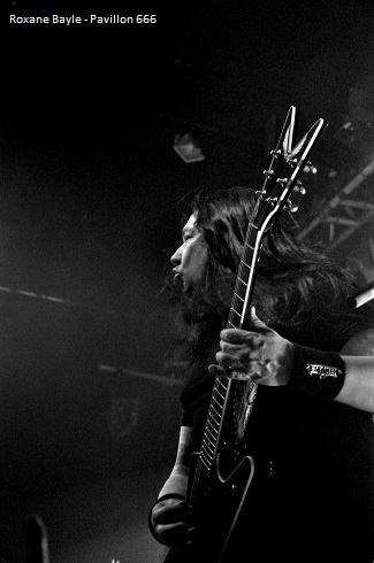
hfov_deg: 18.9
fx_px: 1126
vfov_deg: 28.1
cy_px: 282
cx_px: 187
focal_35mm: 72
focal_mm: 48
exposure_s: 1/60
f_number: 4.8
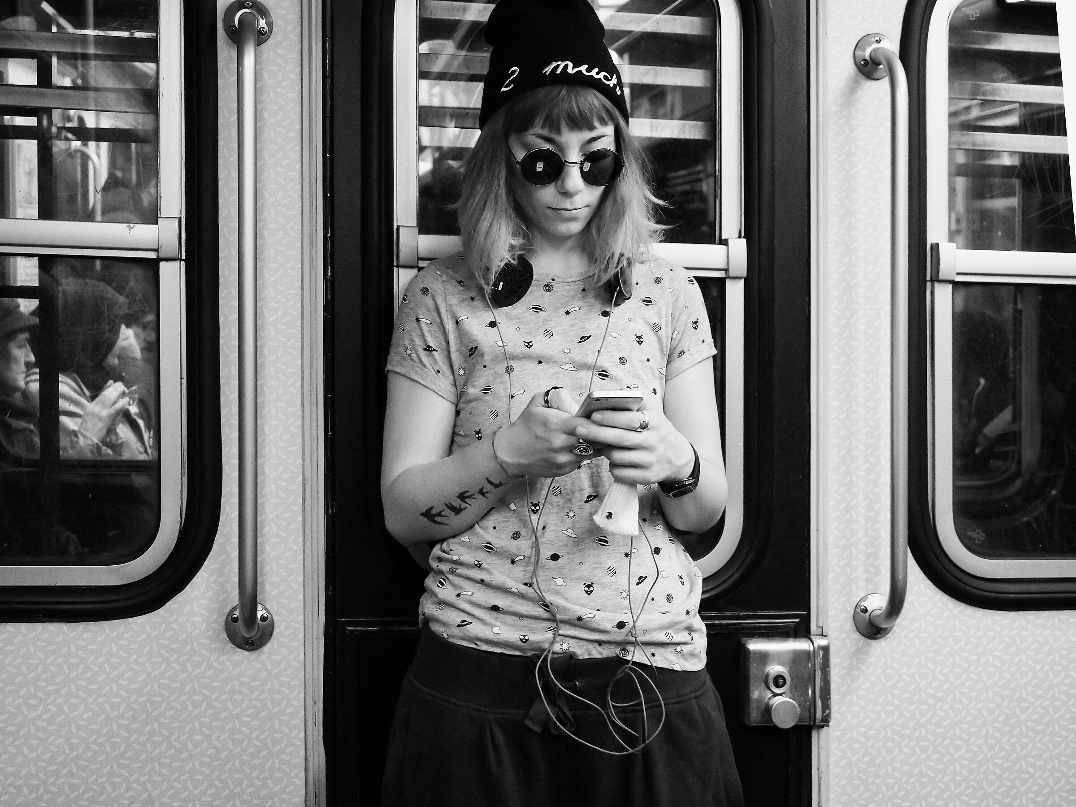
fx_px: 1368
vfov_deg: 32.9
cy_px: 404
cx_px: 538
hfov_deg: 42.9
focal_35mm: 44
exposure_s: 1/160
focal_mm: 22
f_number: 2.8
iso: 3200
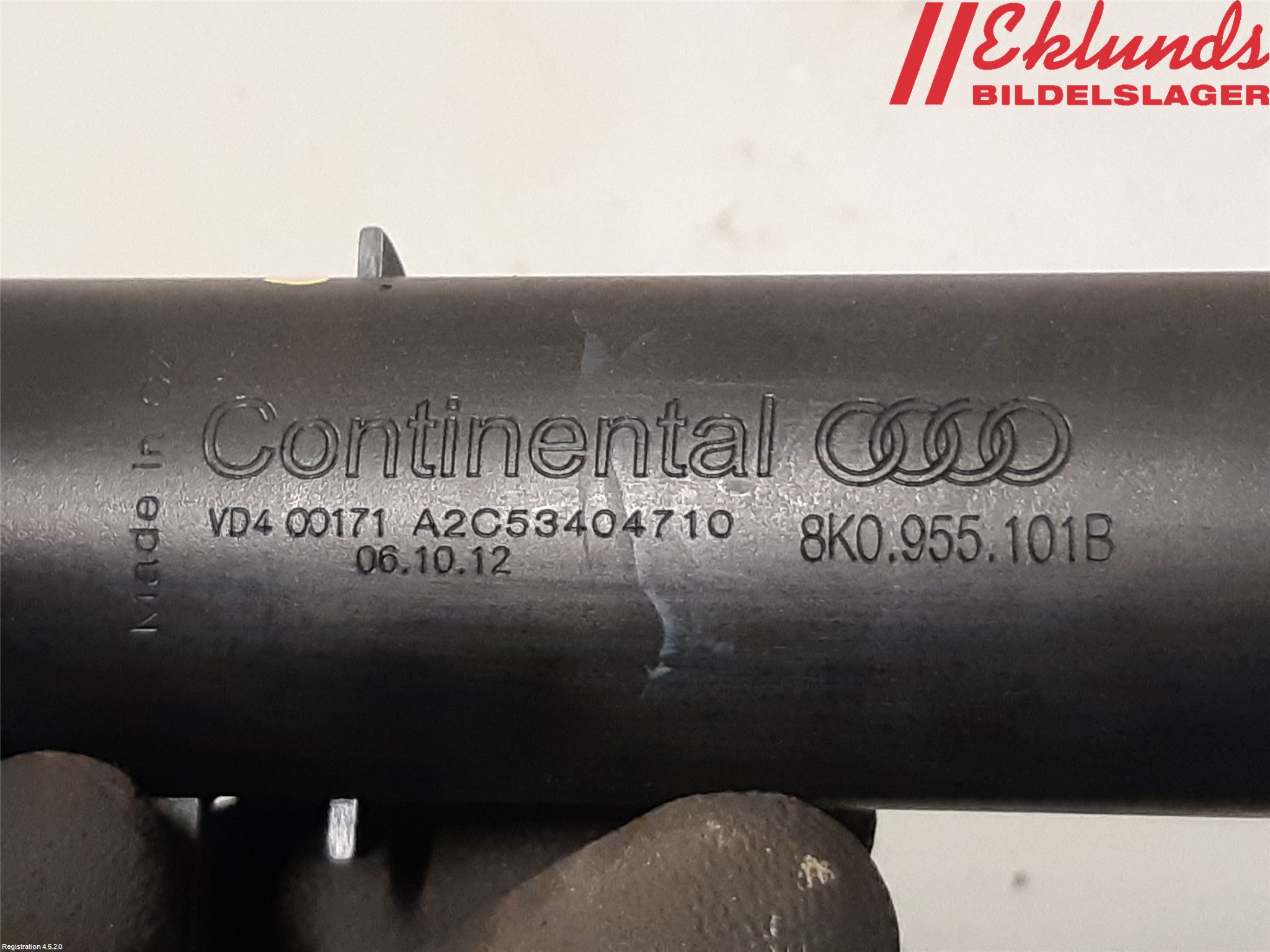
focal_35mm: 26
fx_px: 954
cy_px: 476
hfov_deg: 67.3
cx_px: 635
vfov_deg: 53.1
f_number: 1.7
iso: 250
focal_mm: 3.93
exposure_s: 1/50
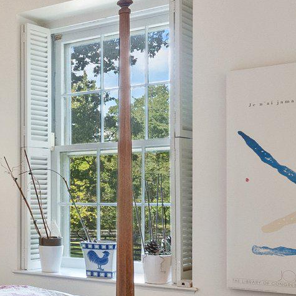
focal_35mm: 55
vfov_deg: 31.0
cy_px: 184
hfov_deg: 25.9
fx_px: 532
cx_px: -105
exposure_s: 1/5
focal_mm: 10
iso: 800
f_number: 8
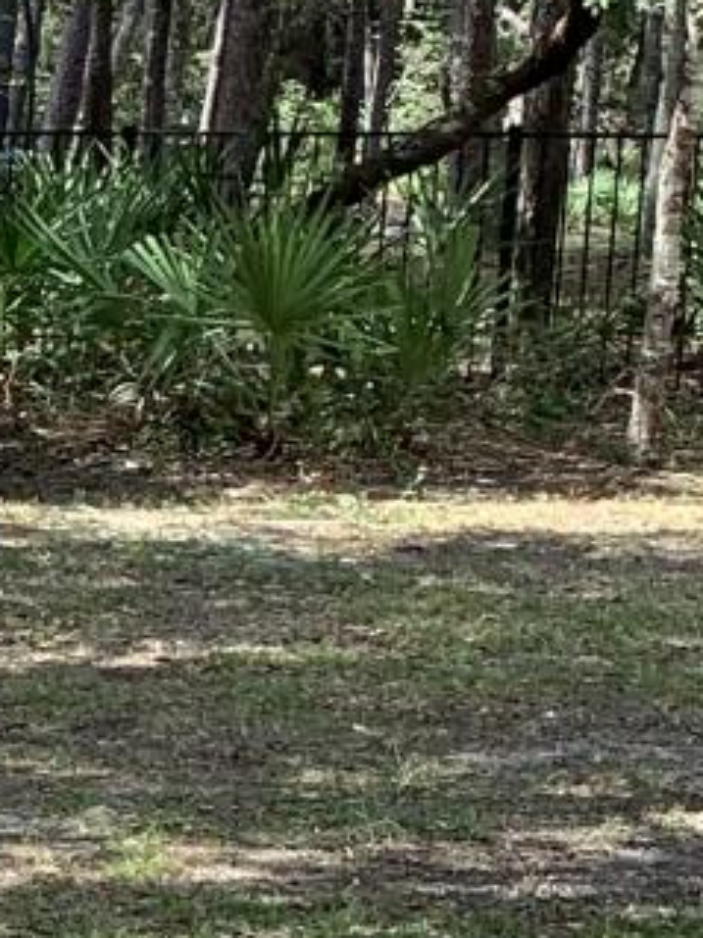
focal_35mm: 163
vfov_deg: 12.0
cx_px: -1462
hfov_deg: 7.8
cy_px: 829
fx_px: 4417
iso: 25
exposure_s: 1/459
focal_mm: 4.25
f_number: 1.8
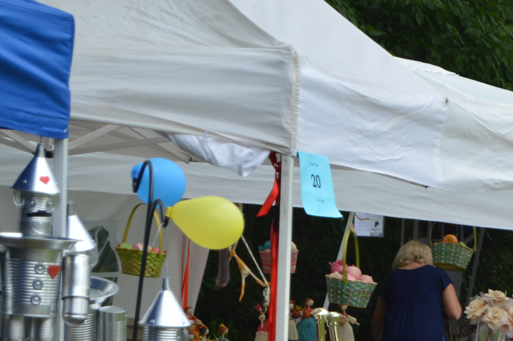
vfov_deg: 6.1
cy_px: 391
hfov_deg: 9.1
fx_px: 3180
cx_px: 685
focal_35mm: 223
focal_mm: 55
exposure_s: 1/125
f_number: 5.6
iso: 100
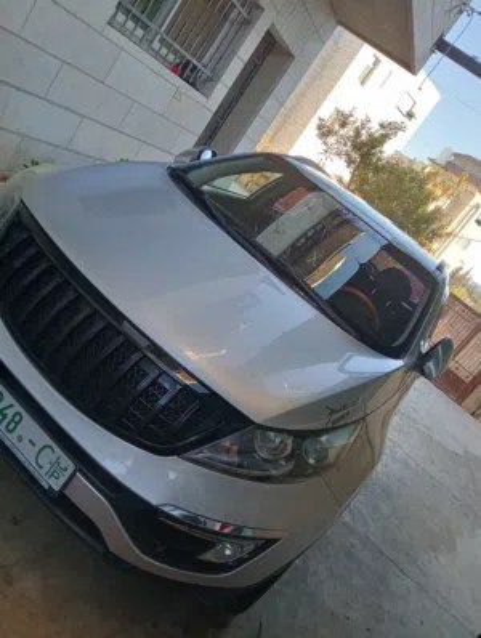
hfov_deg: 49.9
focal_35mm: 28
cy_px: 319
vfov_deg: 63.4
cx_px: 240
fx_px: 517
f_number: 1.8
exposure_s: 1/568
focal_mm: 3.98
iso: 99
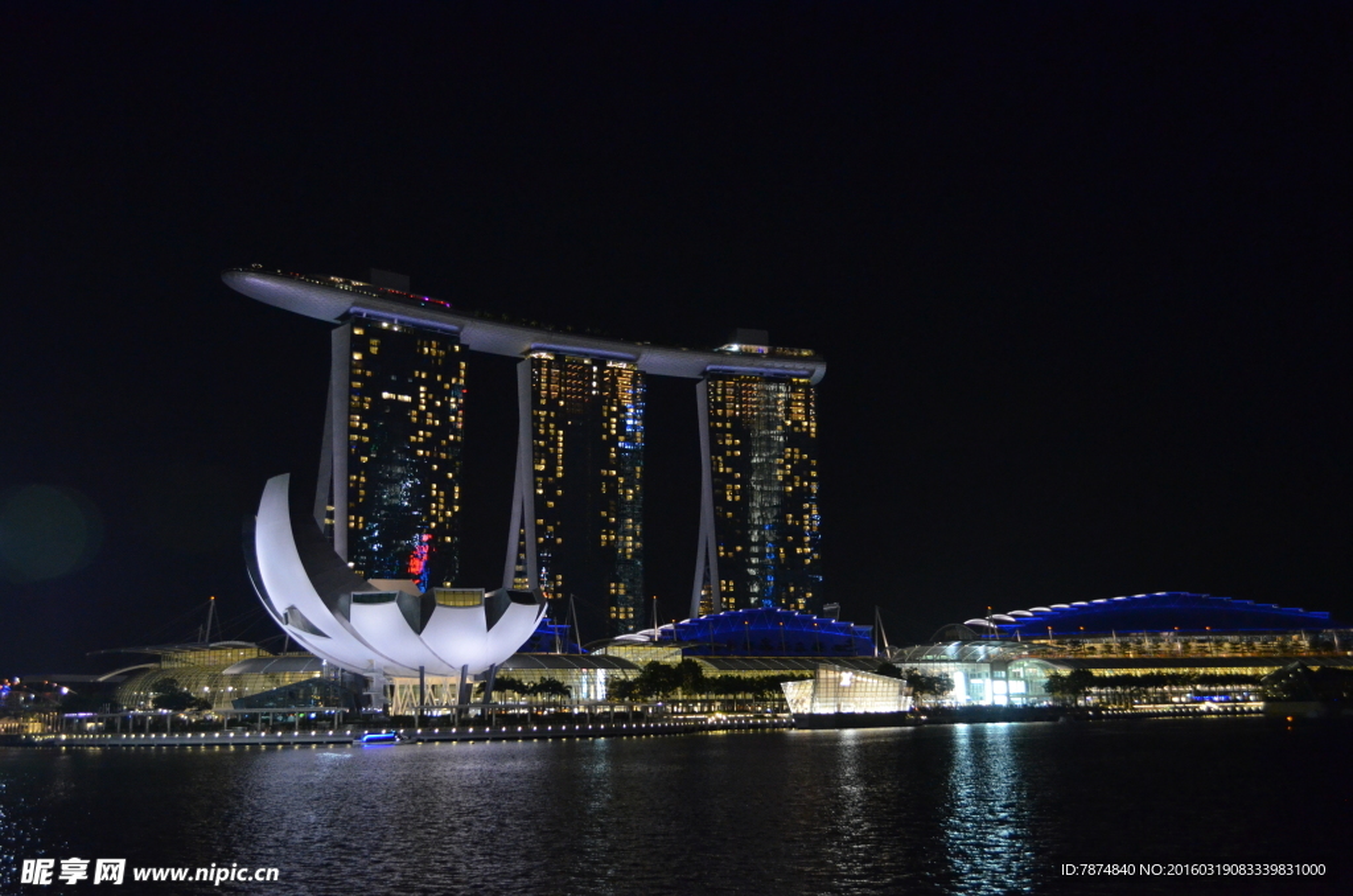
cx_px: 676
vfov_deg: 36.7
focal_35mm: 36
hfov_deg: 53.2
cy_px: 448
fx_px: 1350
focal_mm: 24
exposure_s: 1/25
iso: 3200
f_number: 4
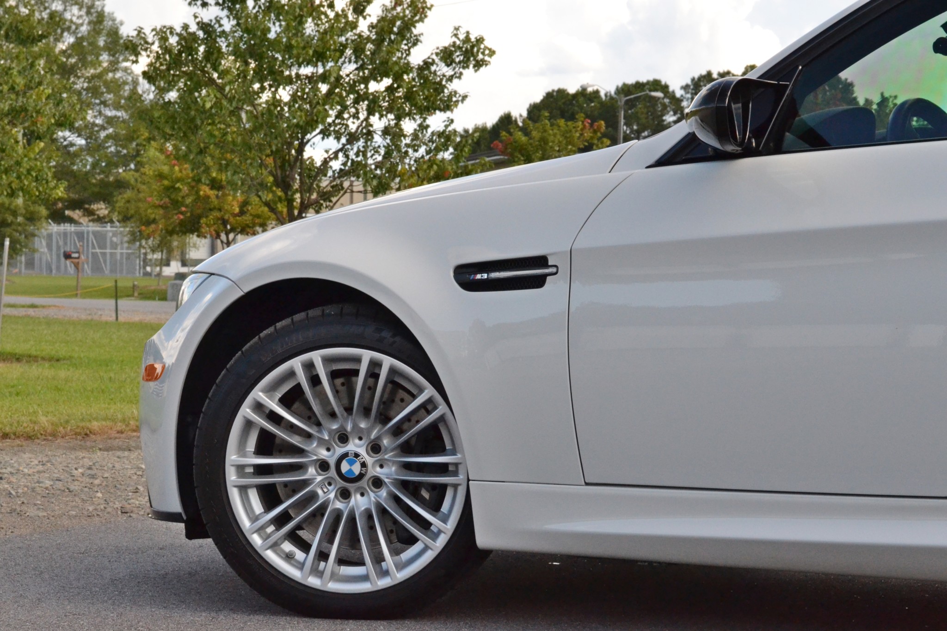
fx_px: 1973
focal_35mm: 75
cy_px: 316
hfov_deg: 27.0
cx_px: 474
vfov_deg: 18.2
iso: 1600
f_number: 11
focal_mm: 50
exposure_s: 1/500
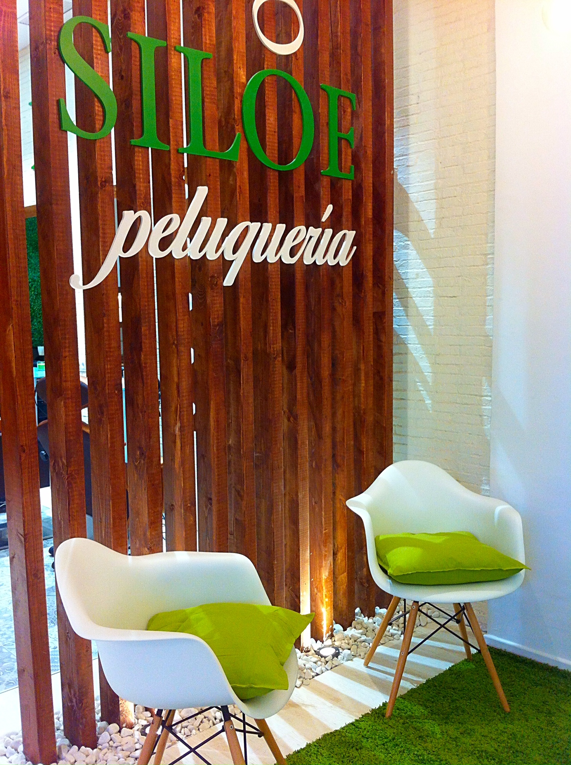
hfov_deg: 40.6
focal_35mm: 35
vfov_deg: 52.7
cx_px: 286
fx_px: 772
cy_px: 382
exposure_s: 1/17
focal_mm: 3.85
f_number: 2.8
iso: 125
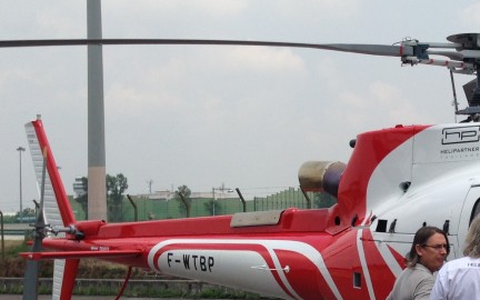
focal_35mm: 83
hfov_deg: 23.5
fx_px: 1086
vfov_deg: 15.7
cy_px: 187
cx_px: 516
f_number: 2.4
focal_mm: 4.13
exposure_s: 1/1938
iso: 50
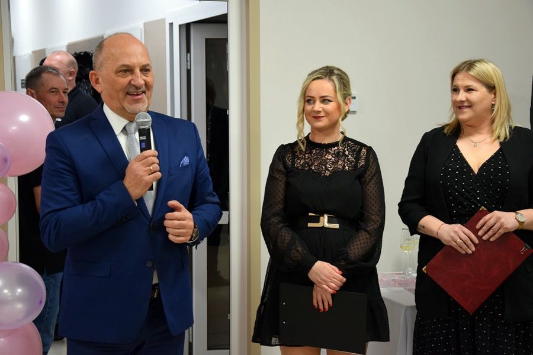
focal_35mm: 72
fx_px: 1066
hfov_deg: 28.1
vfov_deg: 18.9
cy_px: 178
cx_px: 266
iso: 1250
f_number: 4.8
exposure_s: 1/60
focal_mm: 48
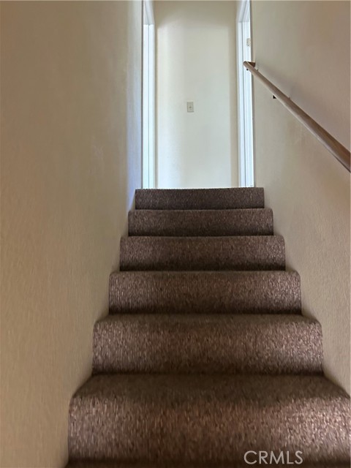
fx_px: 352
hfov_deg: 53.1
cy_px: 234
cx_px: 176
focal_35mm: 26
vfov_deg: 67.3
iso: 500
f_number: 1.5
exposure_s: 1/51
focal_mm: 5.7
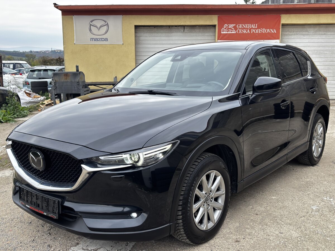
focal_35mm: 36
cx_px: 168
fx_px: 348
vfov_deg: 39.7
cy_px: 126
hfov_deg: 51.4
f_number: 1.6
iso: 50
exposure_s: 1/200
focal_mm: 5.96
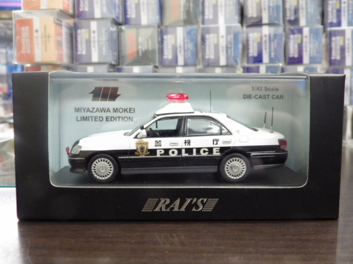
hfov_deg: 45.8
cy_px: 132
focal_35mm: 41
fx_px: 418
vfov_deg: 35.1
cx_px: 176
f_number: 3.6
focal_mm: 7.4
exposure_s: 1/25
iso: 800
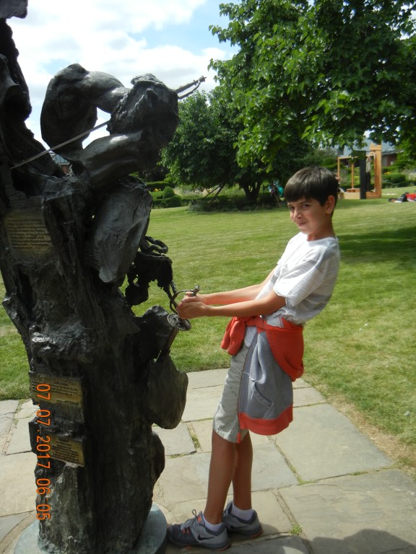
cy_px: 277
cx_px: 208
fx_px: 545
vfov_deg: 54.0
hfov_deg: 41.8
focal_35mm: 34
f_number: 3.6
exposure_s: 1/926
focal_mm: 6.2
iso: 160
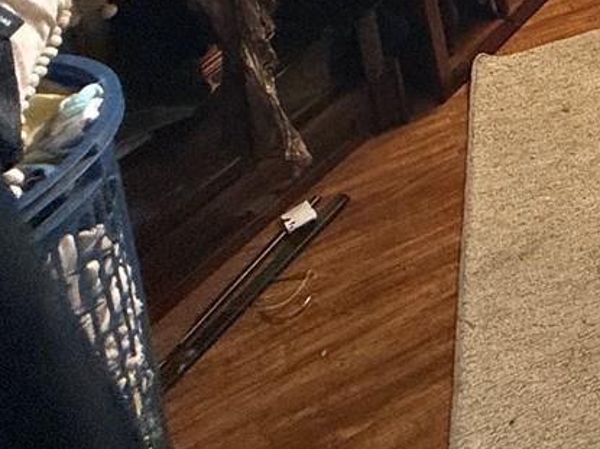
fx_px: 936
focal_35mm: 54
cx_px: 1029
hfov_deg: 23.1
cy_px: -342
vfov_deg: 20.1
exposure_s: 1/99
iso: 125
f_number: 2.2
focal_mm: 2.22
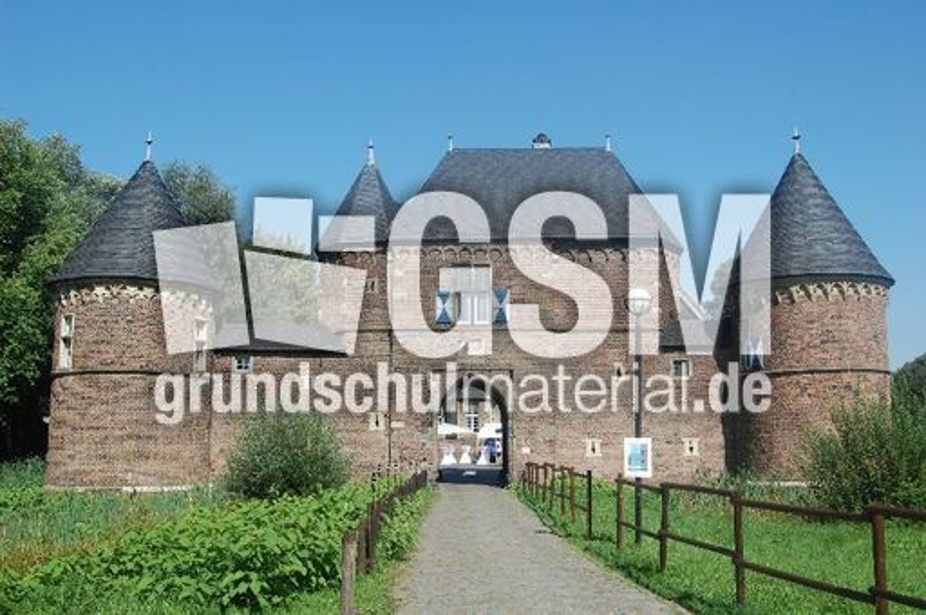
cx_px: 463
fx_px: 925
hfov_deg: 53.2
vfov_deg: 36.8
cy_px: 308
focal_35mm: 36
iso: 200
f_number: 10
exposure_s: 1/250
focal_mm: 24
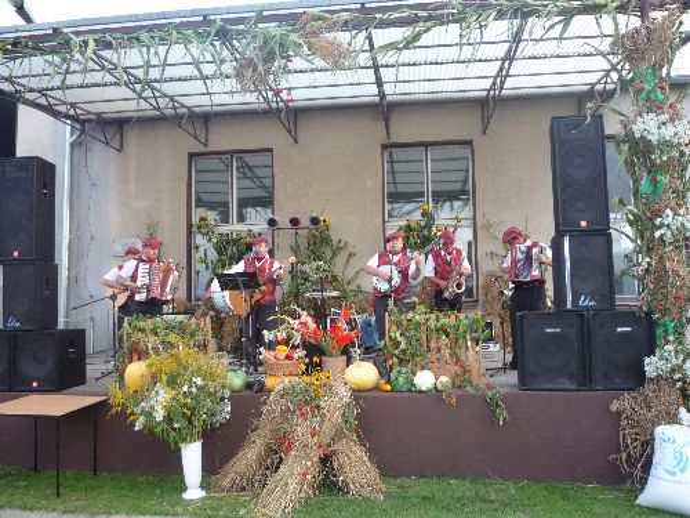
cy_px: 259
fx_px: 618
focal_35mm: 31
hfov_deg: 58.4
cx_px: 345
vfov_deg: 45.4
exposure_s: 1/40
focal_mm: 5.3
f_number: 3.3
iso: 100
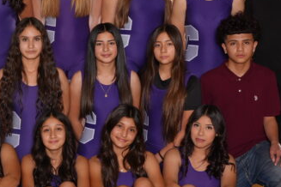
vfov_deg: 14.1
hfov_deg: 20.7
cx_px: 36
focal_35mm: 97
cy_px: 122
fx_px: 757
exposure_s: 1/125
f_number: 11
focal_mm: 31
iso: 200
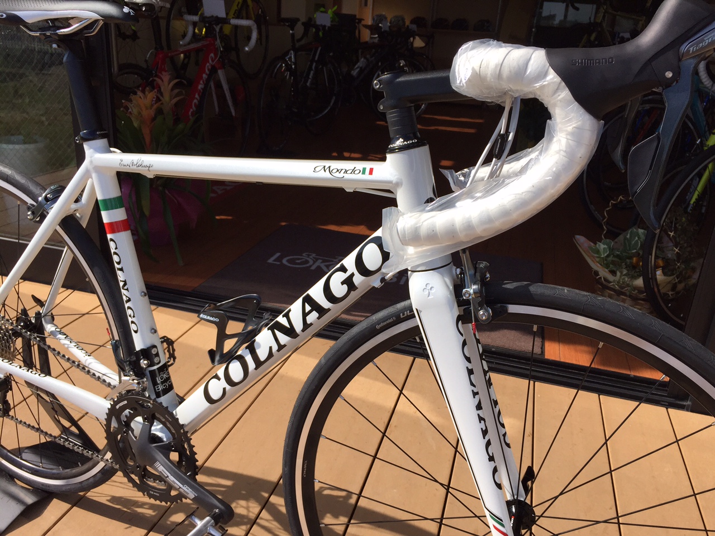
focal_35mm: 29
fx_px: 599
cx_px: 358
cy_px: 268
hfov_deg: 61.7
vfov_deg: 48.2
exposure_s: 1/1883
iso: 32
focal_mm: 4.15
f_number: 2.2
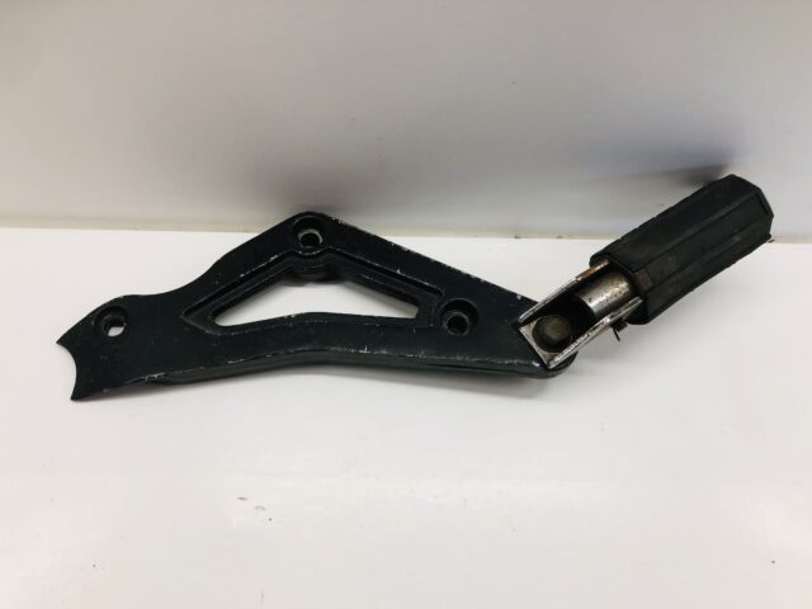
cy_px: 304
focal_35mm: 28
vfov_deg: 49.7
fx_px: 657
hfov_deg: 63.4
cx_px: 406
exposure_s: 1/50
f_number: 1.8
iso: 25
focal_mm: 3.99
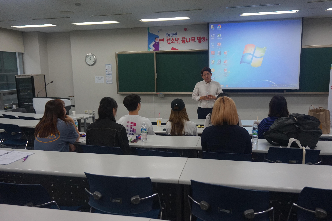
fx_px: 277
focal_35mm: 30
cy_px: 110
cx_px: 166
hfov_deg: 62.0
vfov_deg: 43.6
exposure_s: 1/160
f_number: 4
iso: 500
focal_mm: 20
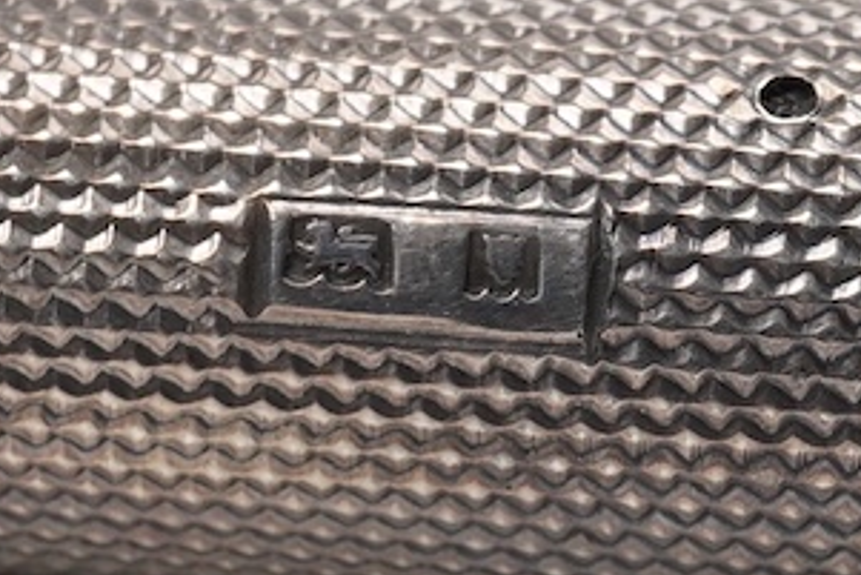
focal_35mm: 168
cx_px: 511
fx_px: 4020
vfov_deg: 8.2
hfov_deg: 12.2
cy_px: 412
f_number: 22
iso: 640
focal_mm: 30
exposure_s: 1/100
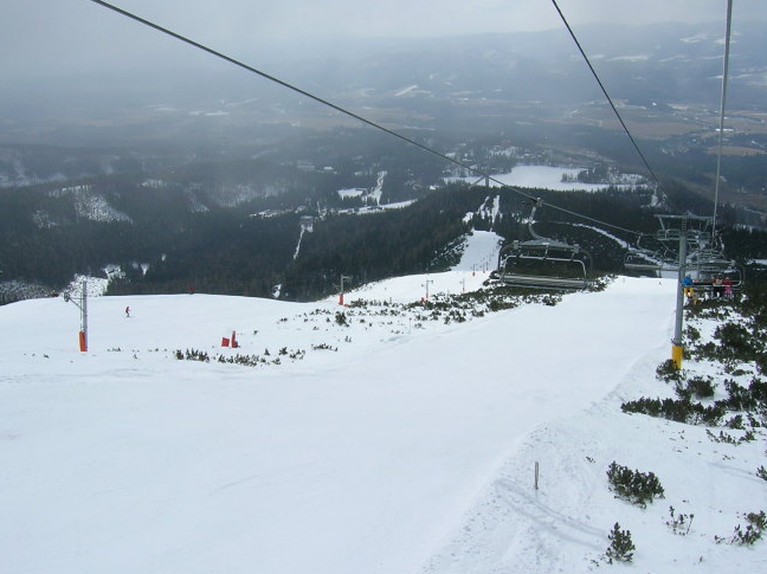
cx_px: 402
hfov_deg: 44.8
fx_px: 930
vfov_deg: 34.3
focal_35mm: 42
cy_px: 292
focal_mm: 5.7
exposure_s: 1/1014
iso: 50
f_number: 4.9
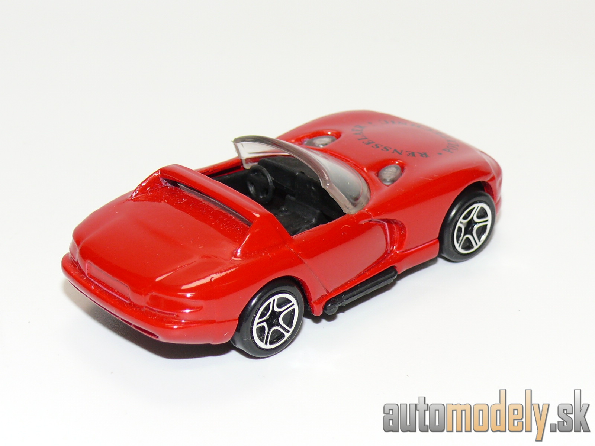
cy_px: 223
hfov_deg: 19.3
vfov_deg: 14.5
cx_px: 298
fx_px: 1753
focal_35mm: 102
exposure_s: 1/30
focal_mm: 13.3
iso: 100
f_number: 4
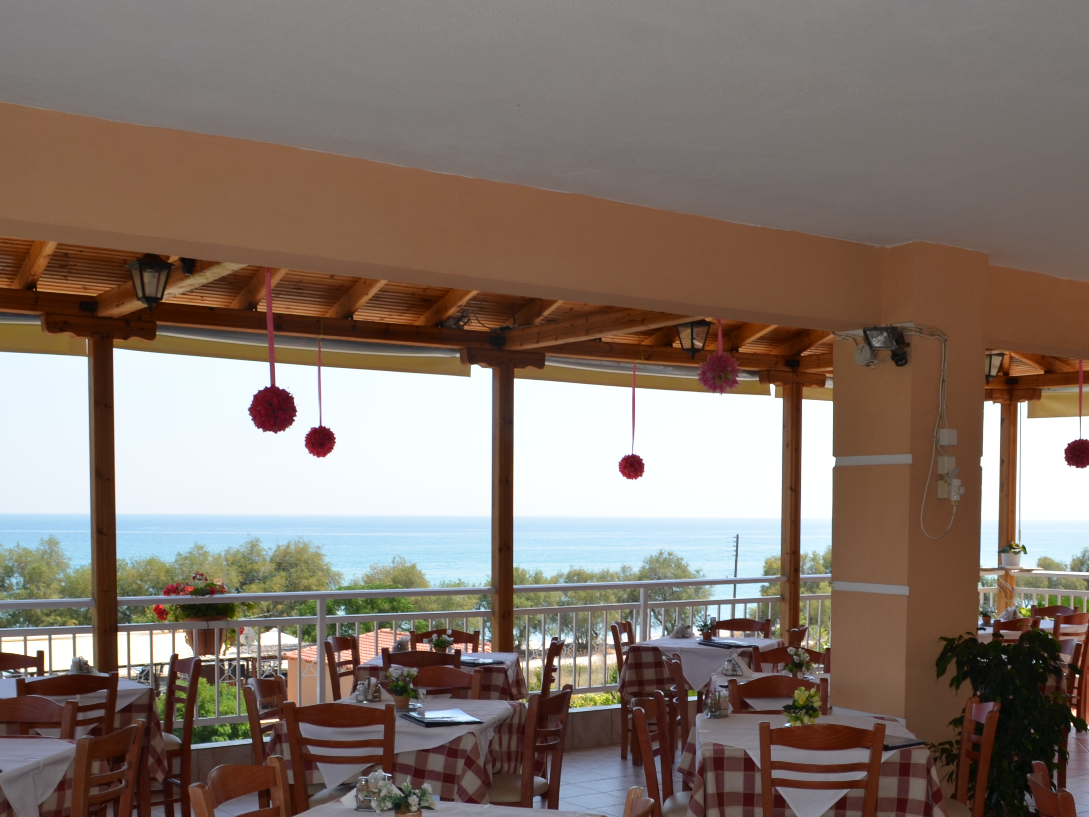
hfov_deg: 43.8
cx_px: 609
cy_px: 581
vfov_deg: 33.1
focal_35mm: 43
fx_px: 1353
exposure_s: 1/200
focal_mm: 18
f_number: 7.1
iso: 100
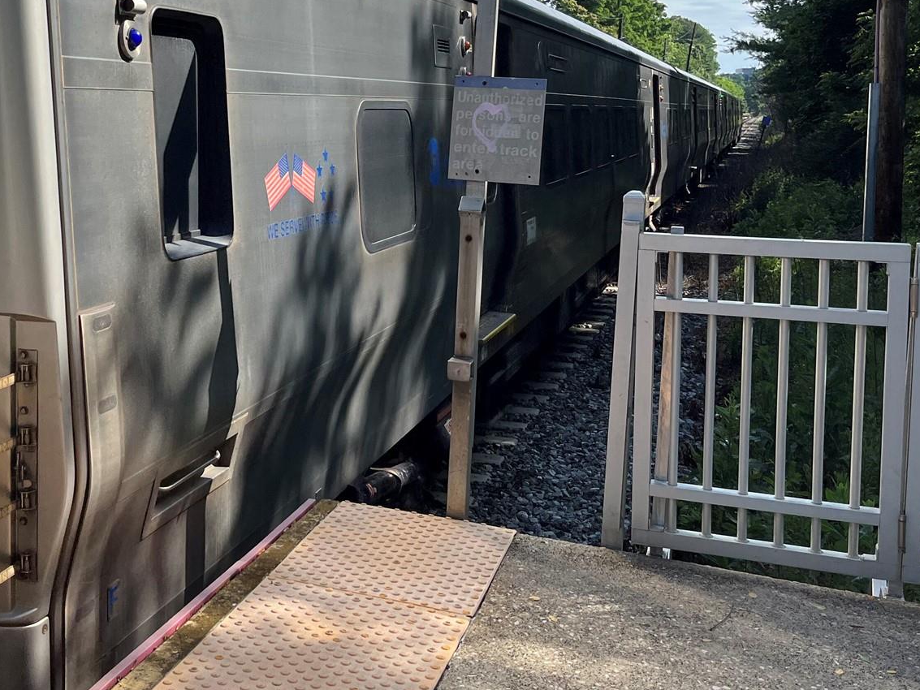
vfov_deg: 30.4
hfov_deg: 38.9
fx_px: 1249
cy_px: 185
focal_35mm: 47
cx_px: 190
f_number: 1.6
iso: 50
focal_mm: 5.1
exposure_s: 1/2358
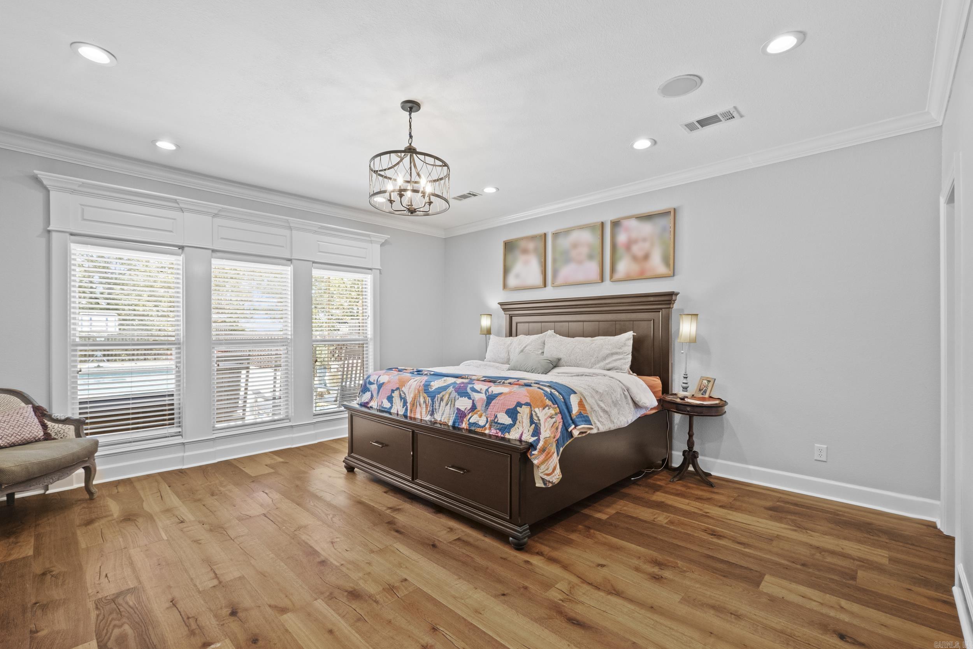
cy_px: 324
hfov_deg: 100.4
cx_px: 486
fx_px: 405
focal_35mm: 15
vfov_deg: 77.3
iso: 400
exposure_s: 1/2.5
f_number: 8
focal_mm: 10
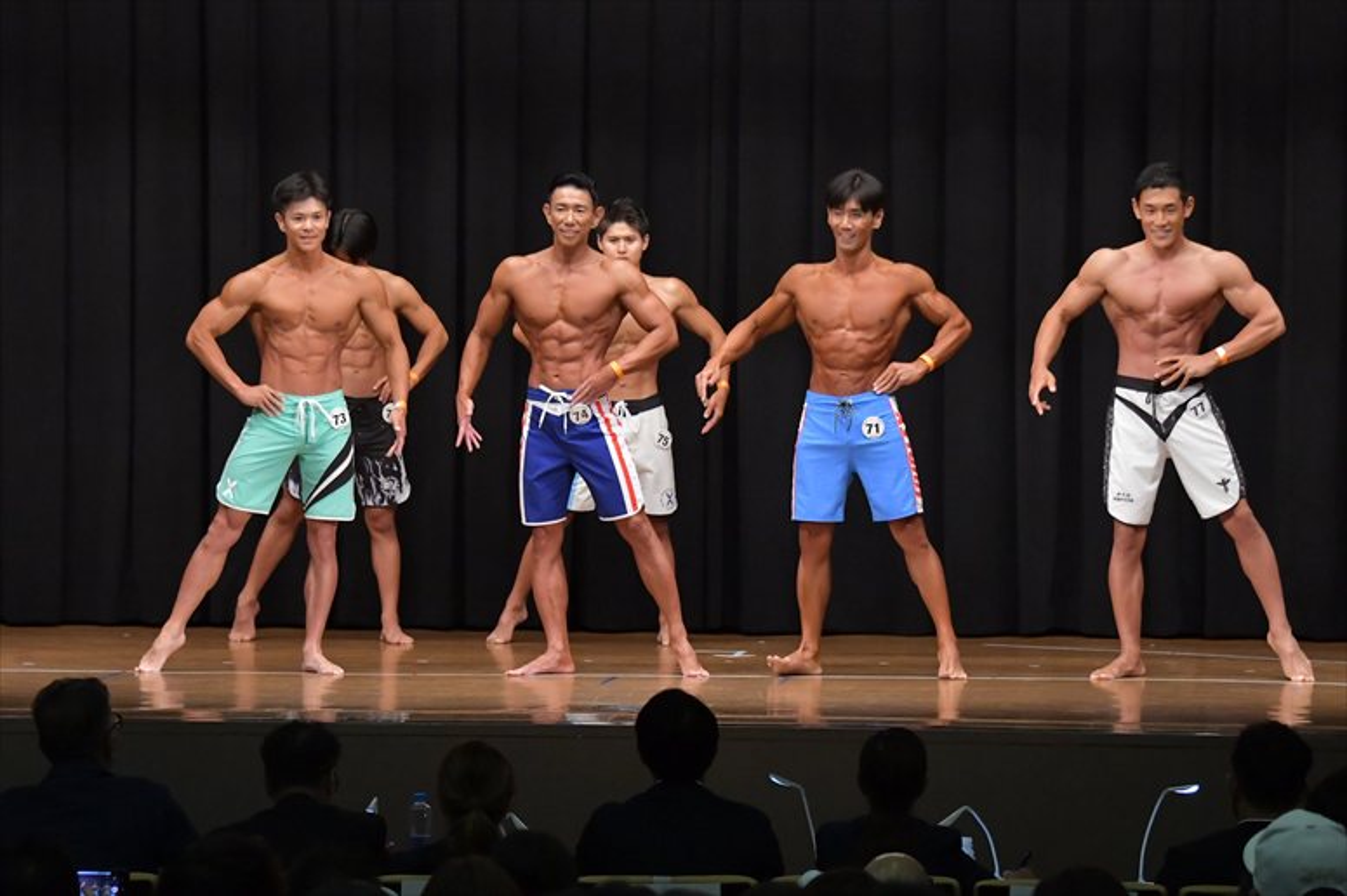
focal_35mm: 150
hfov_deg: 13.7
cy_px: 448
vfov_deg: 9.1
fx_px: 5610
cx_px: 674
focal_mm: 100
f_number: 5.6
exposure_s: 1/400
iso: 6400
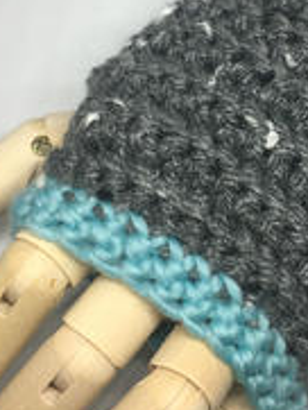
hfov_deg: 20.3
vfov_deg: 26.8
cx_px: 240
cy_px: 118
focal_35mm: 72
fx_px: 853
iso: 25
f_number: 2.2
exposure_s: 1/60
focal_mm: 4.15
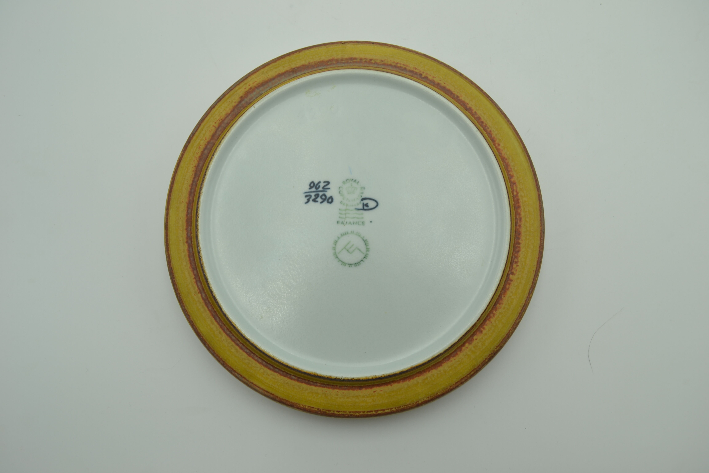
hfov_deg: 57.2
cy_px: 236
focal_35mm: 33
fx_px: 650
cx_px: 354
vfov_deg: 40.0
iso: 100
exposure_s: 1/100
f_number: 6.3
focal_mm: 22
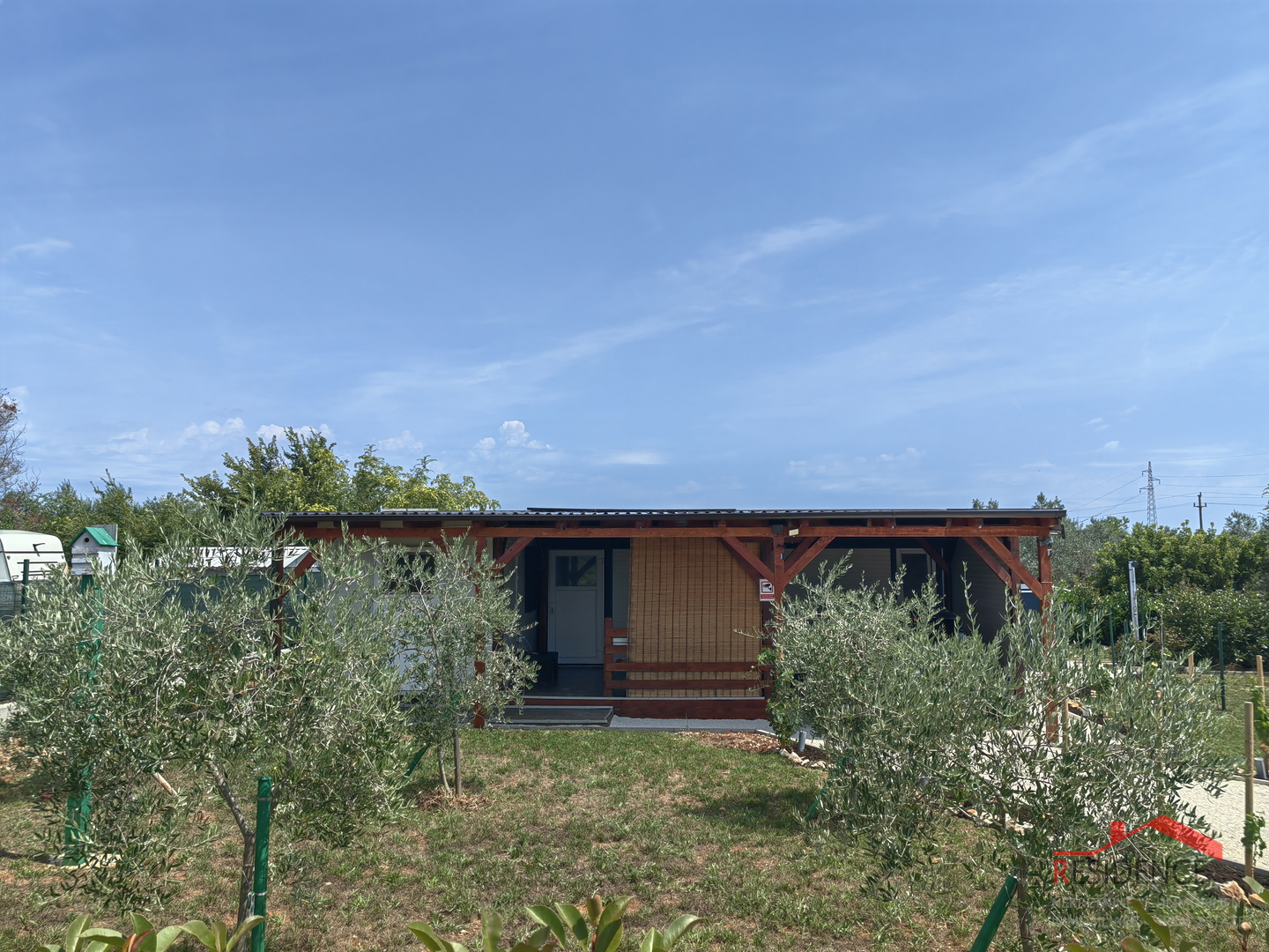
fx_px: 990
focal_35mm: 27
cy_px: 476
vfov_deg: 51.4
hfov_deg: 65.3
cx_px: 634
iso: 50
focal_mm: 5.54
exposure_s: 1/2890
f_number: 1.8
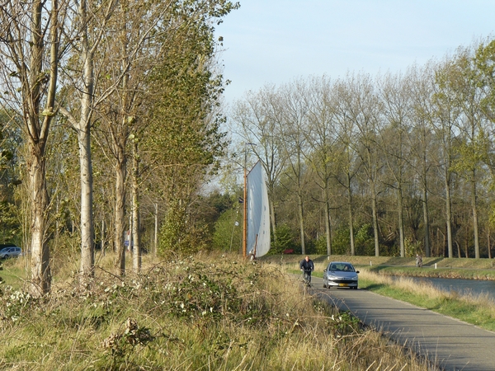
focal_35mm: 144
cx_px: 248
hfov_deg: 13.7
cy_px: 186
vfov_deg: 10.3
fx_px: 2059
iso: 100
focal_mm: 24.1
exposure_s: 1/200
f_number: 5.6
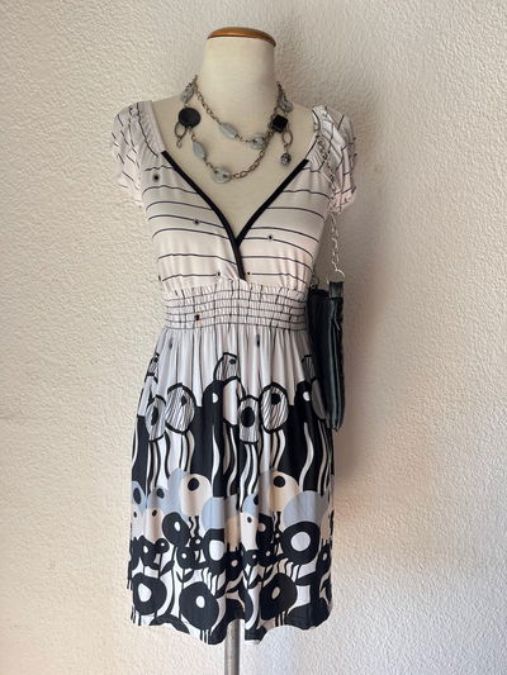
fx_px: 508
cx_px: 254
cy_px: 338
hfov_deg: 53.1
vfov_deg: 67.3
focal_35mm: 26
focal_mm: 5.1
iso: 80
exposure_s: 1/122
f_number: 1.6
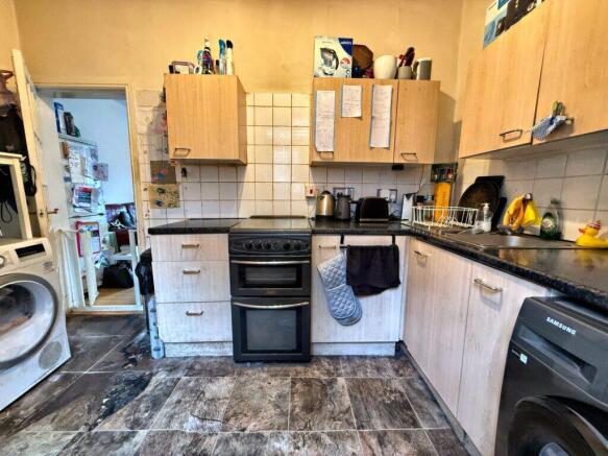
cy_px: 228
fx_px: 246
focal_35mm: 14
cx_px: 304
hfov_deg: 102.1
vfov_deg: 85.7
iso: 400
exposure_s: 1/50
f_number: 2.2
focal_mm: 2.22
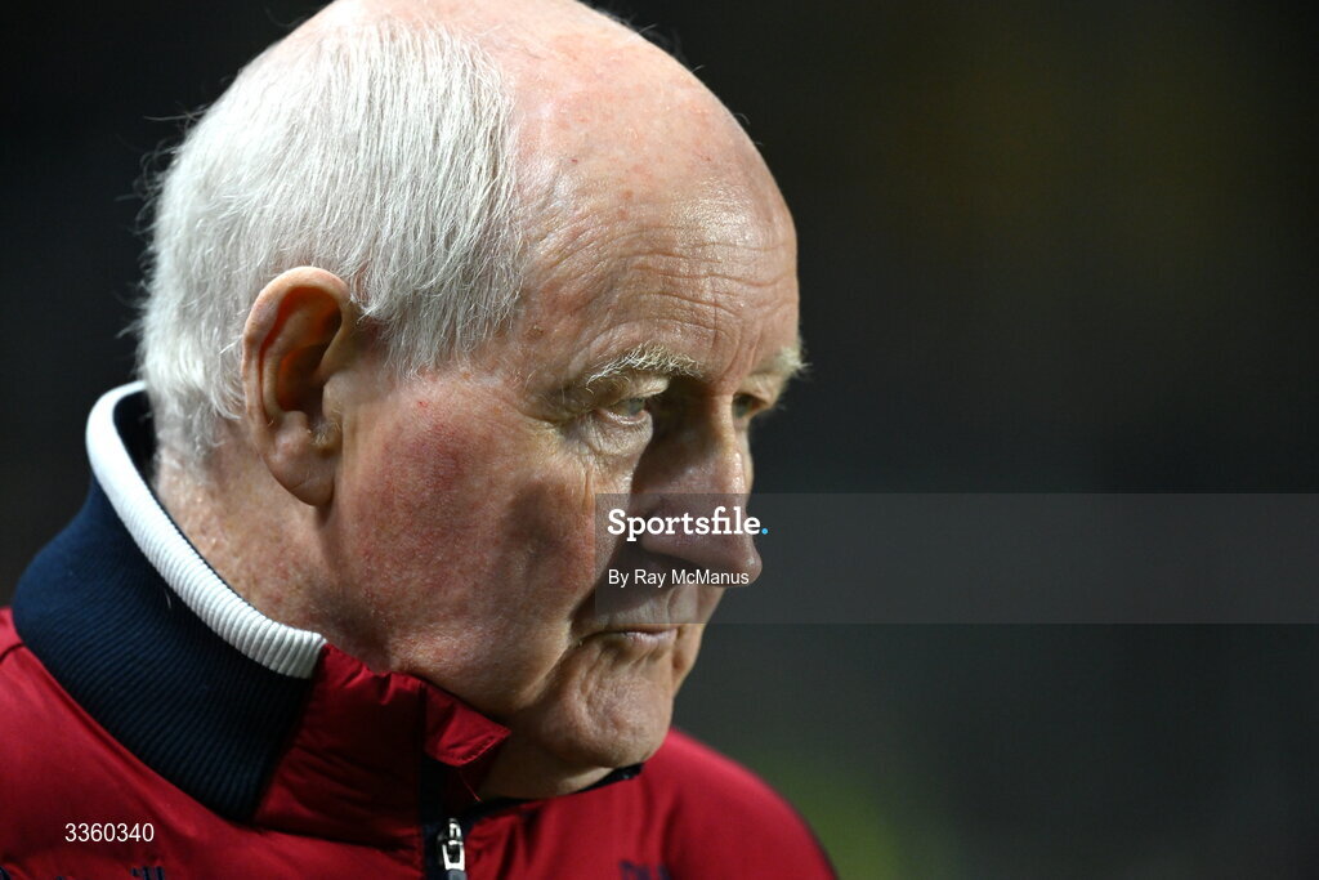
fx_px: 21985
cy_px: 440
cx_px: 660
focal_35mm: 600
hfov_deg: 3.4
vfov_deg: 2.3
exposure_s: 1/800
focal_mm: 600
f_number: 4
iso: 3200
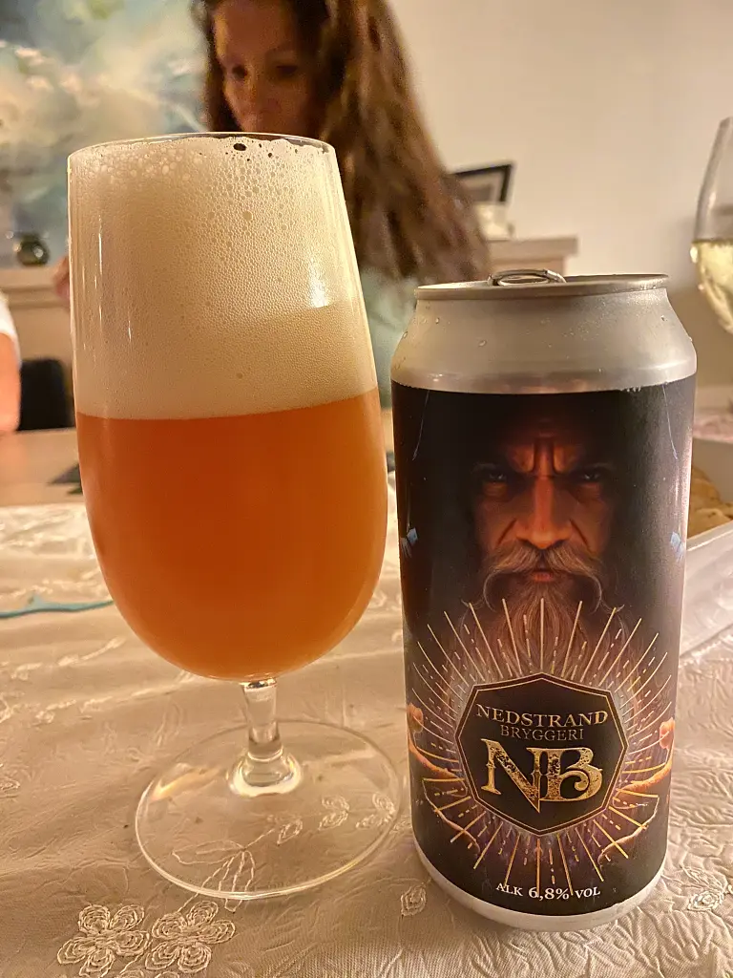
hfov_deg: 53.1
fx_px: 734
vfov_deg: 67.3
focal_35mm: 26
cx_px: 366
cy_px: 489
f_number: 1.8
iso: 1250
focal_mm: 4.25
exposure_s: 1/15
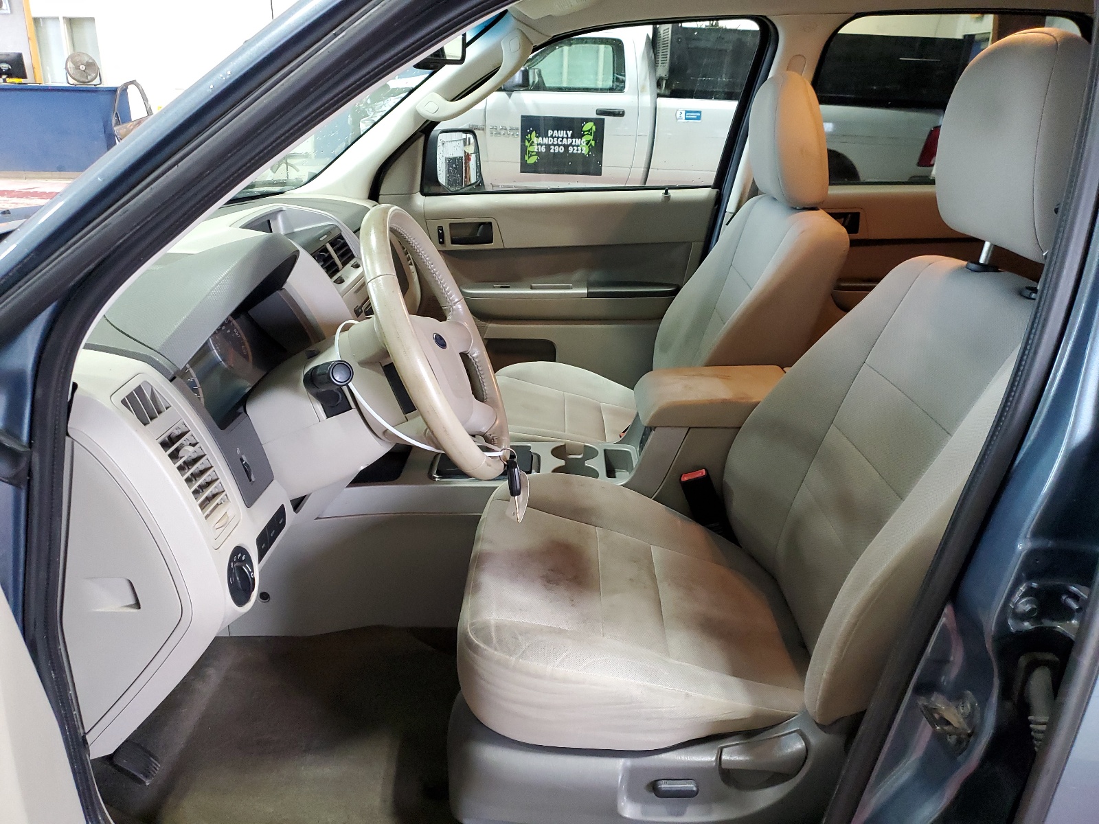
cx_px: 550
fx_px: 825
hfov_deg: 67.3
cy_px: 412
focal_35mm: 26
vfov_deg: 53.1
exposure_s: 1/60.2
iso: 360
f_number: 1.5
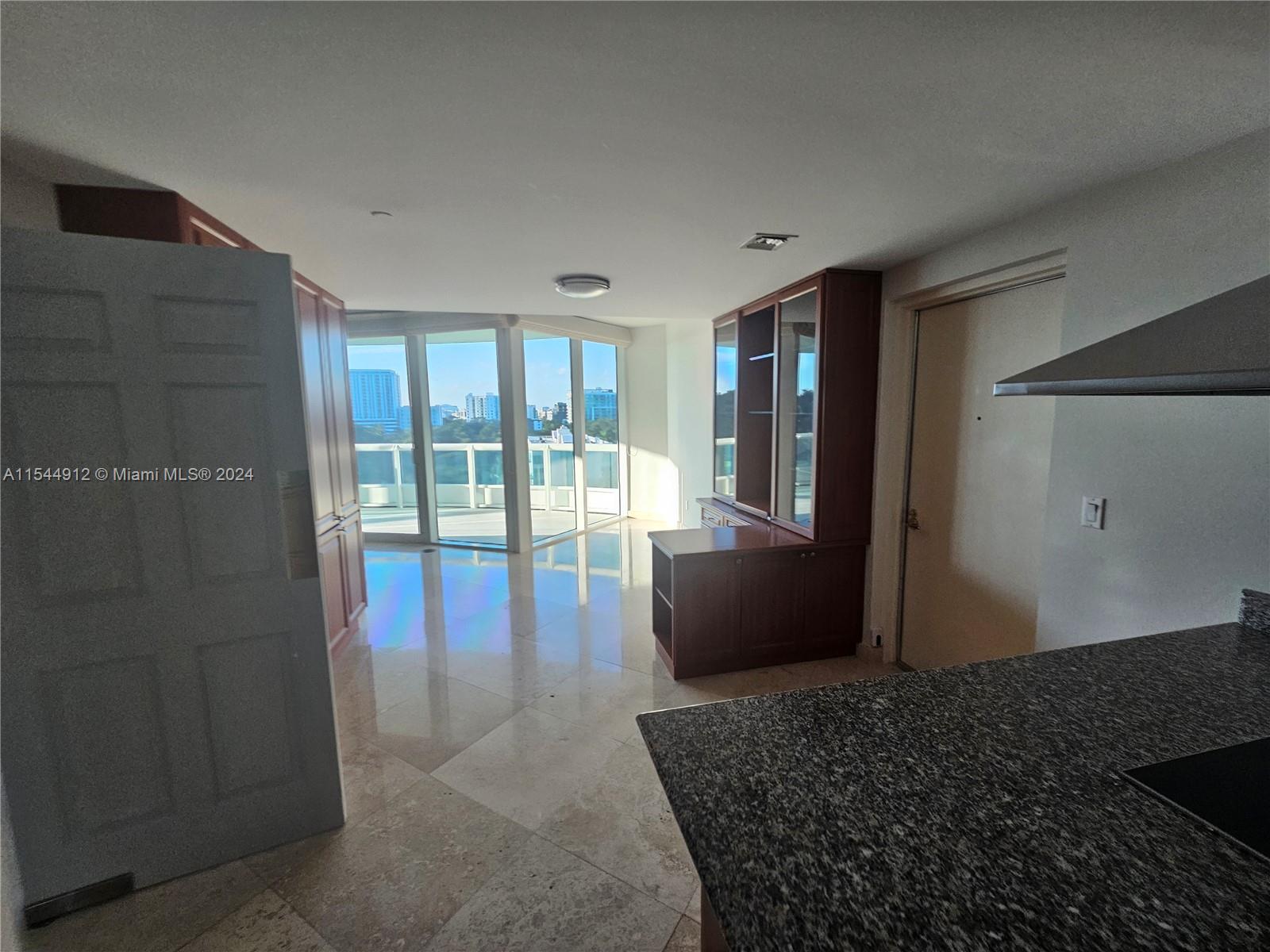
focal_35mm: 13
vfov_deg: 89.9
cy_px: 476
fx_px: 477
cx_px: 635
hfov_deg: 106.2
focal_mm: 2.2
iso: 80
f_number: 2.2
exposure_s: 1/60
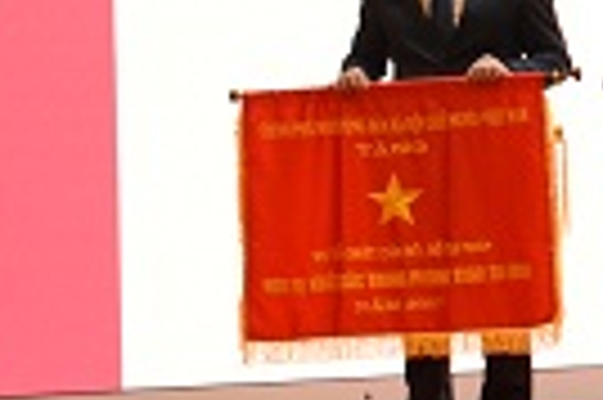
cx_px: 1307
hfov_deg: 11.1
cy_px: -63
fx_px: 2727
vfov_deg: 8.3
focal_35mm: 163
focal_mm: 24
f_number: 5.6
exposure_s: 1/20
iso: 400
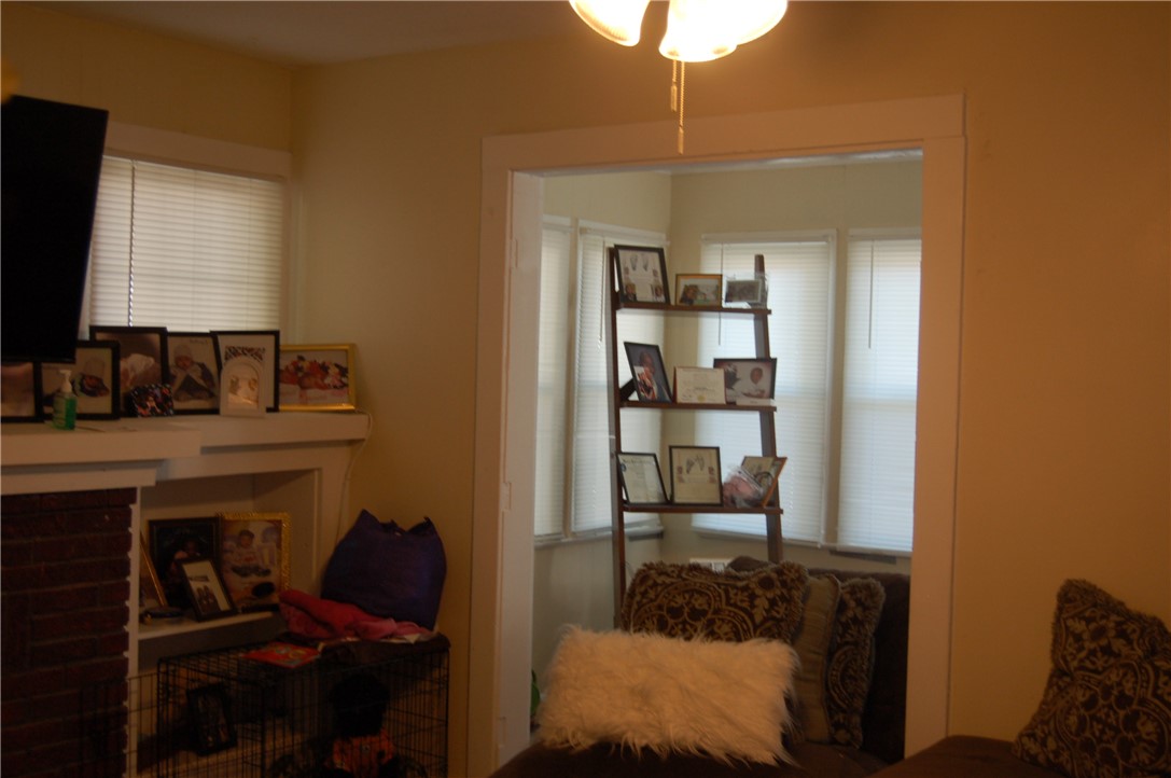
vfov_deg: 28.9
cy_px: 389
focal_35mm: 46
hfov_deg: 42.4
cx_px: 586
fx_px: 1511
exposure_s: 1/50
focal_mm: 31
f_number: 4.5
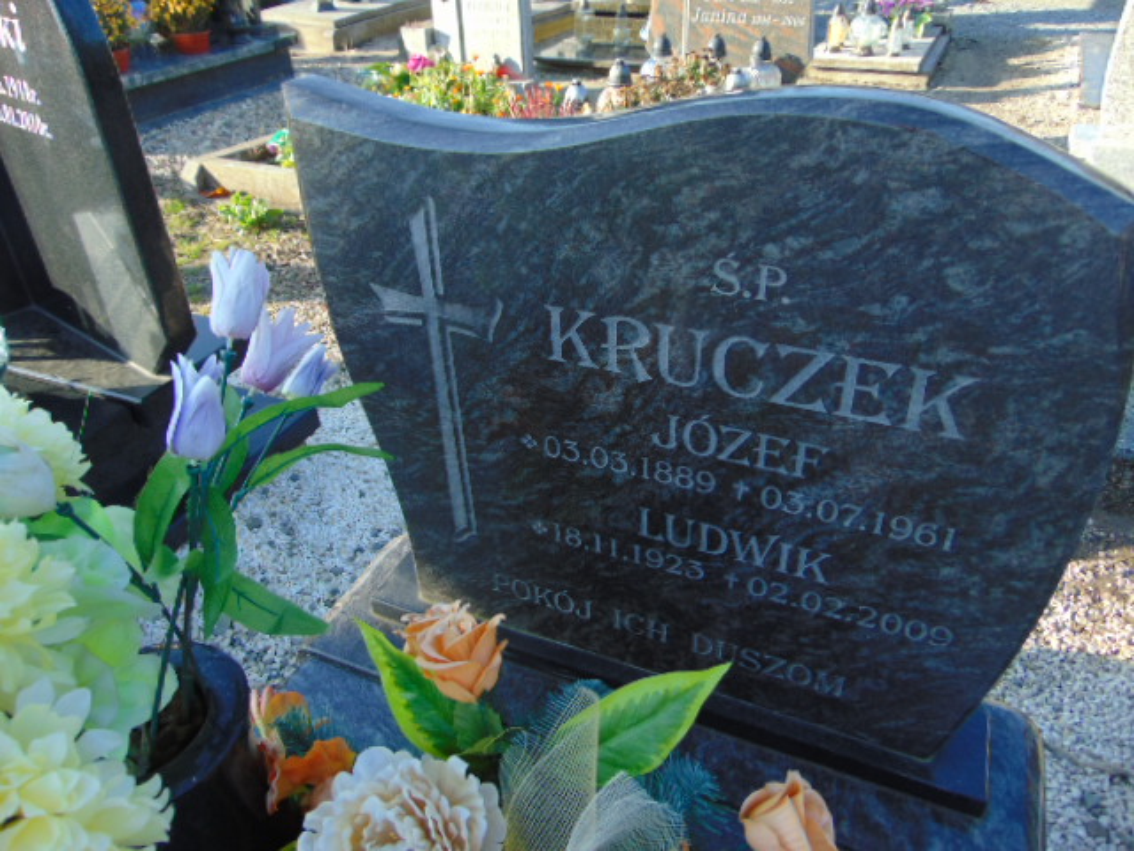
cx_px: 567
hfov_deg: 69.4
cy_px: 426
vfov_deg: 54.9
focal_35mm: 25
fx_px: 819
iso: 80
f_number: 3
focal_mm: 4.5
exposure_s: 1/250
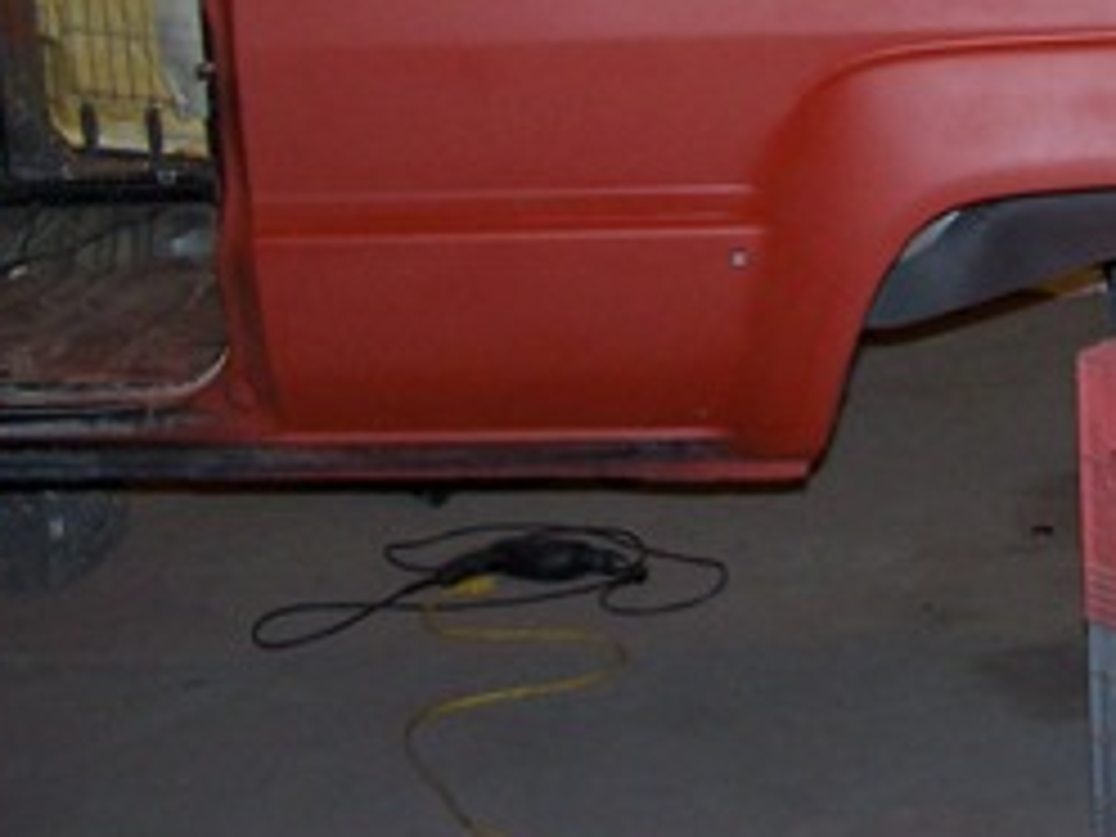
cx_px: 1017
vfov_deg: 14.9
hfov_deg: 19.6
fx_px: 3159
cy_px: 22
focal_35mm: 98
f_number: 2.8
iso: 140
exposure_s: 1/60
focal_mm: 6.3
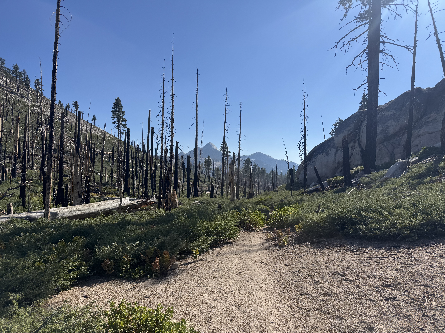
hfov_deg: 71.6
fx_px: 309
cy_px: 166
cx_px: 222
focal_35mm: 24
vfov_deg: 56.8
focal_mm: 6.76
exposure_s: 1/7092
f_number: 1.78
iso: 80
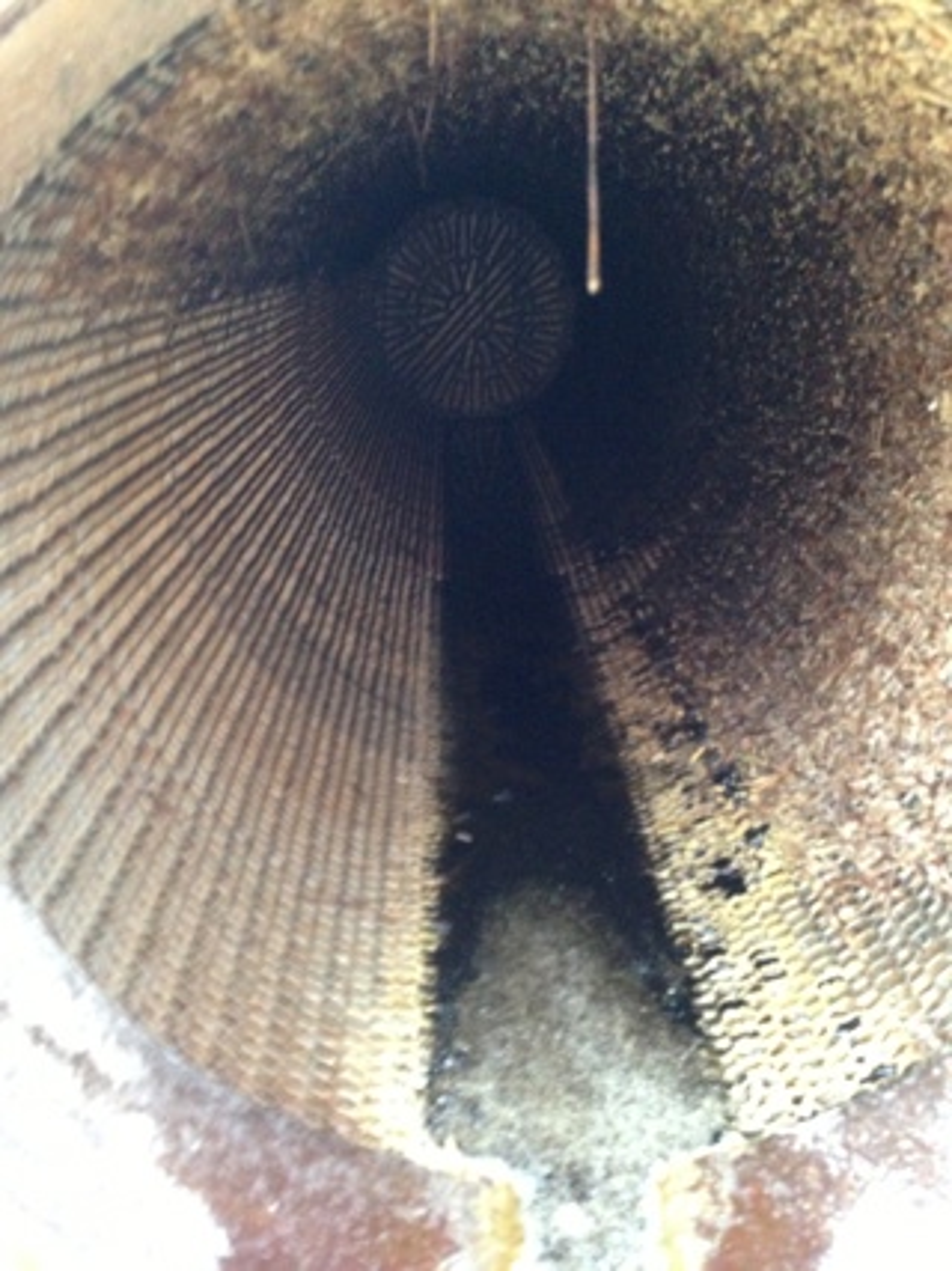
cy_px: 636
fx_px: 1211
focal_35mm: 33
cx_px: 476
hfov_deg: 42.9
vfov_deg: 55.4
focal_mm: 4.13
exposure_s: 1/15
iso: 500
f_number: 2.4
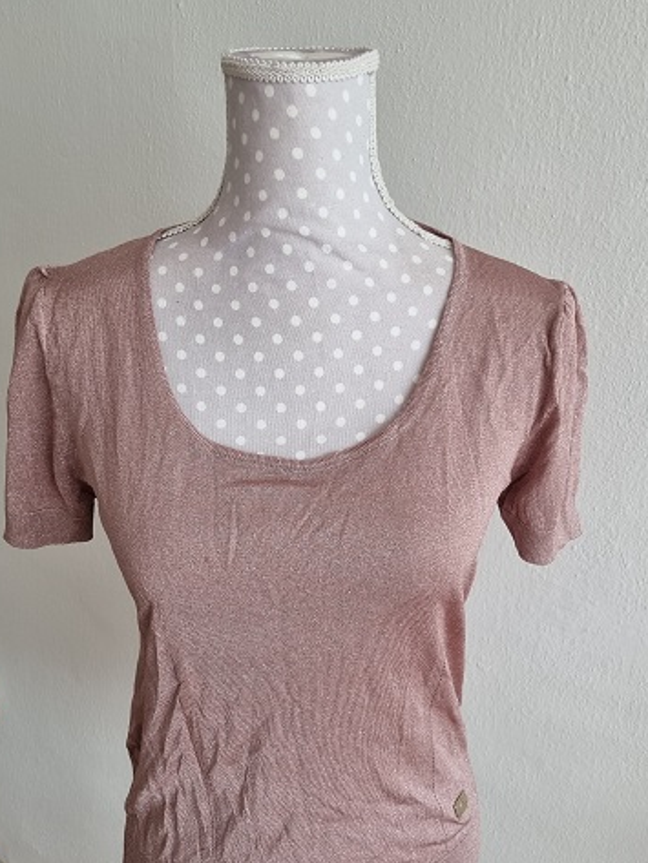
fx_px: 823
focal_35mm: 33
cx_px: 361
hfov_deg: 42.9
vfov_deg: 55.0
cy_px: 513
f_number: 1.8
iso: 80
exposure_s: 1/100
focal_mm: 5.4
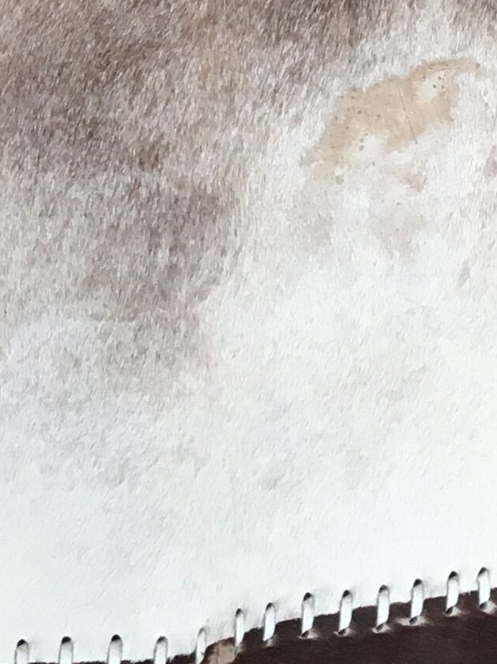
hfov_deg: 10.6
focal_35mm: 138
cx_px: -53
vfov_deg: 13.0
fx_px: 2642
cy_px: -510
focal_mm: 4.15
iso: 32
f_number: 2.2
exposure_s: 1/33
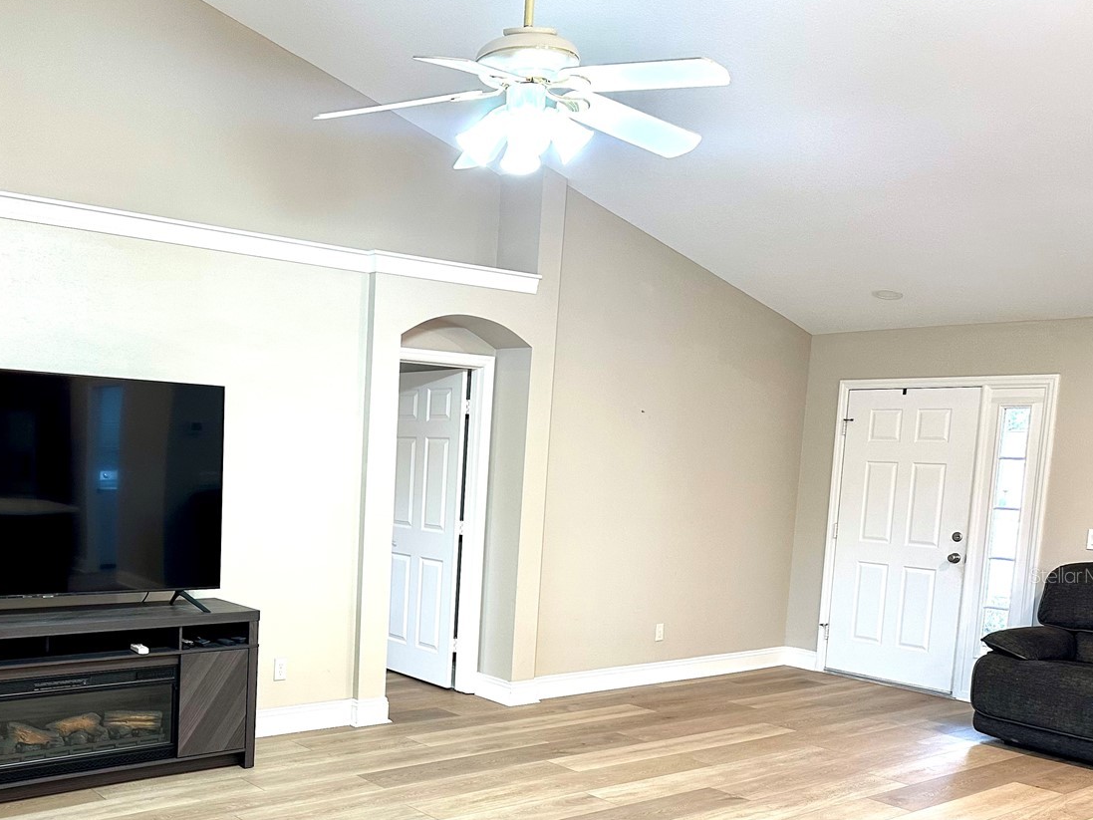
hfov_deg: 51.2
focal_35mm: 35
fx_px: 1105
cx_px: 327
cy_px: 575
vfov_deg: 40.0
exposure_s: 1/60
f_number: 1.78
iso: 200
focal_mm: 6.86
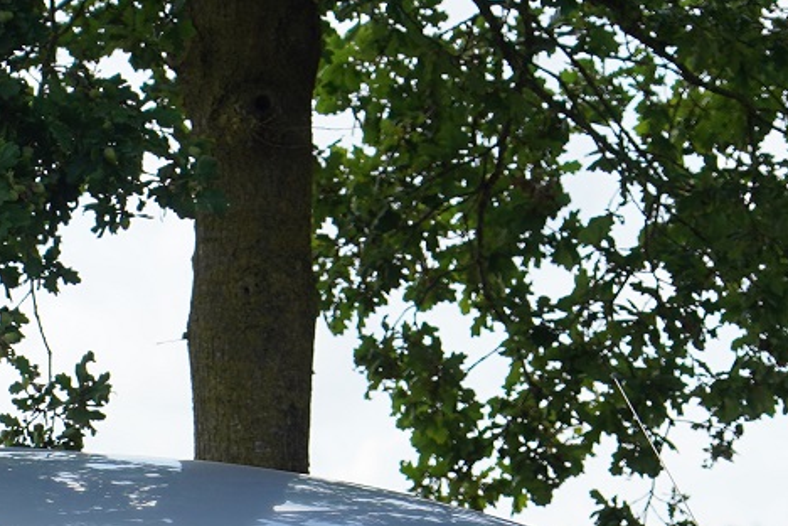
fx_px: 9433
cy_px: 915
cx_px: 116
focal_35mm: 431
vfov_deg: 3.2
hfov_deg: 4.8
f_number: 4.5
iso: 100
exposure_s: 1/250
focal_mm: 105
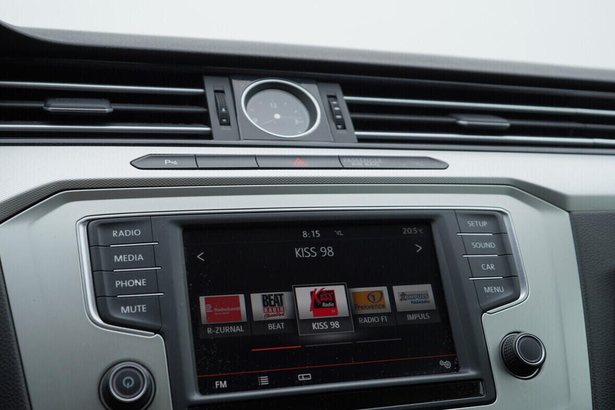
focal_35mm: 44
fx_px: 752
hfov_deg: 44.5
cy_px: 210
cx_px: 292
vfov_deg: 30.5
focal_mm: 24
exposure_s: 1/60
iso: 125
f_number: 3.5
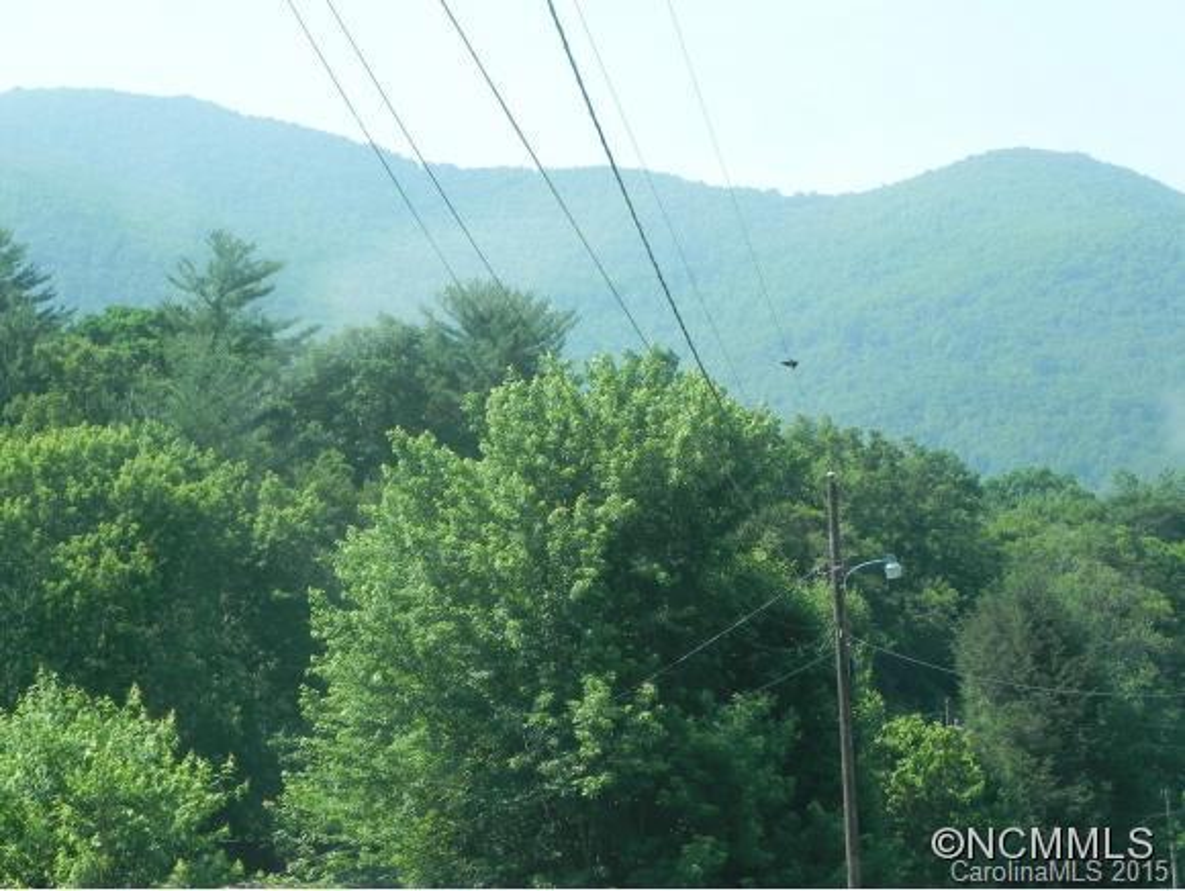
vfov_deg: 15.6
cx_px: 592
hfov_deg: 20.6
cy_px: 446
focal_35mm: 95
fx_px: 3255
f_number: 5.6
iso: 160
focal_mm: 16.9
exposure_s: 1/230
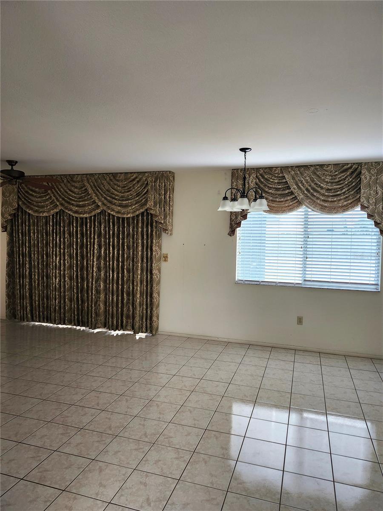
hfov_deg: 58.9
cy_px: 256
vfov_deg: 73.9
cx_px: 192
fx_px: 339
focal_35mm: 23
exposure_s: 1/120
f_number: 1.8
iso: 400
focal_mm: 5.54
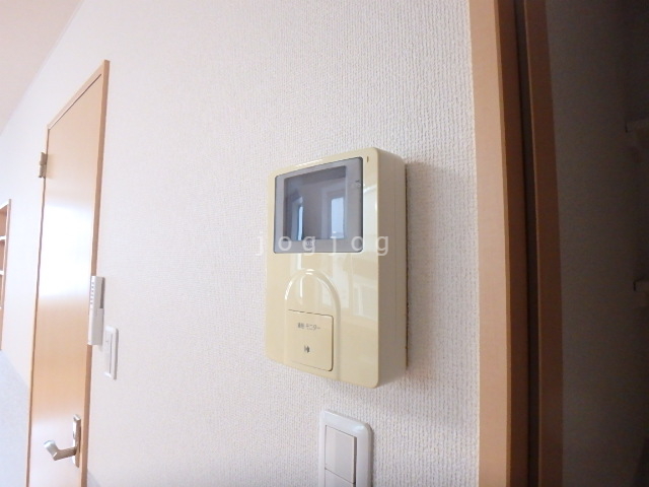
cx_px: 324
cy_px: 244
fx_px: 394
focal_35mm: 21
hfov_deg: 79.0
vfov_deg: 63.4
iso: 800
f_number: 3.5
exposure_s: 1/80
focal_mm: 3.7
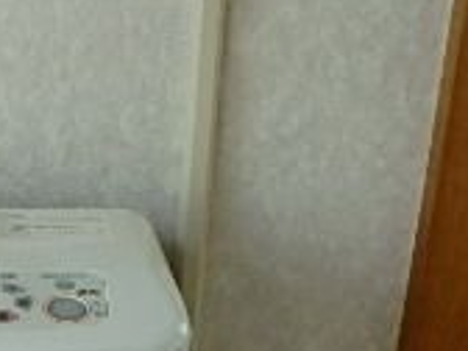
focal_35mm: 80
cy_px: 457
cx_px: -81
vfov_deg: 17.3
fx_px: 1082
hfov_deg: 22.6
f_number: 3.5
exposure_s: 1/160
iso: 125
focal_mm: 3.7
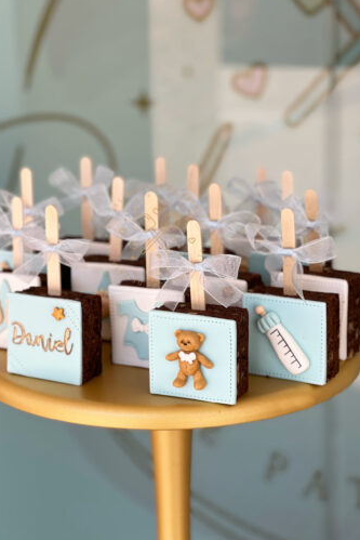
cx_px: 163
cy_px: 270
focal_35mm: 81
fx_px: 1214
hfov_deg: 16.9
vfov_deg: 25.1
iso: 25
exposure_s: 1/121
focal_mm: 9
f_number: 2.8
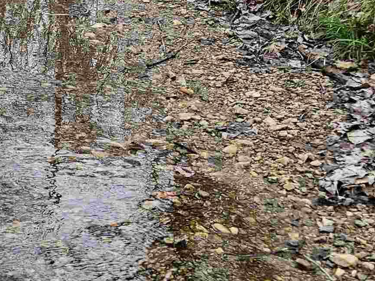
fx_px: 888
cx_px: -15
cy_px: -10
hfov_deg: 22.7
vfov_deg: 17.5
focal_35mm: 82
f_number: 1.8
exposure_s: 1/230
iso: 25
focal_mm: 5.4
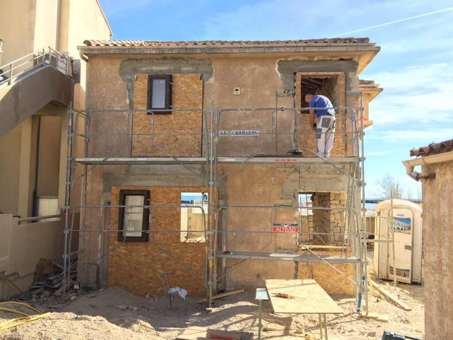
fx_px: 380
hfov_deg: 61.7
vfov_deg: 48.2
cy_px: 170
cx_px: 226
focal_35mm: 29
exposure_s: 1/608
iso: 32
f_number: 2.2
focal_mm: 4.15
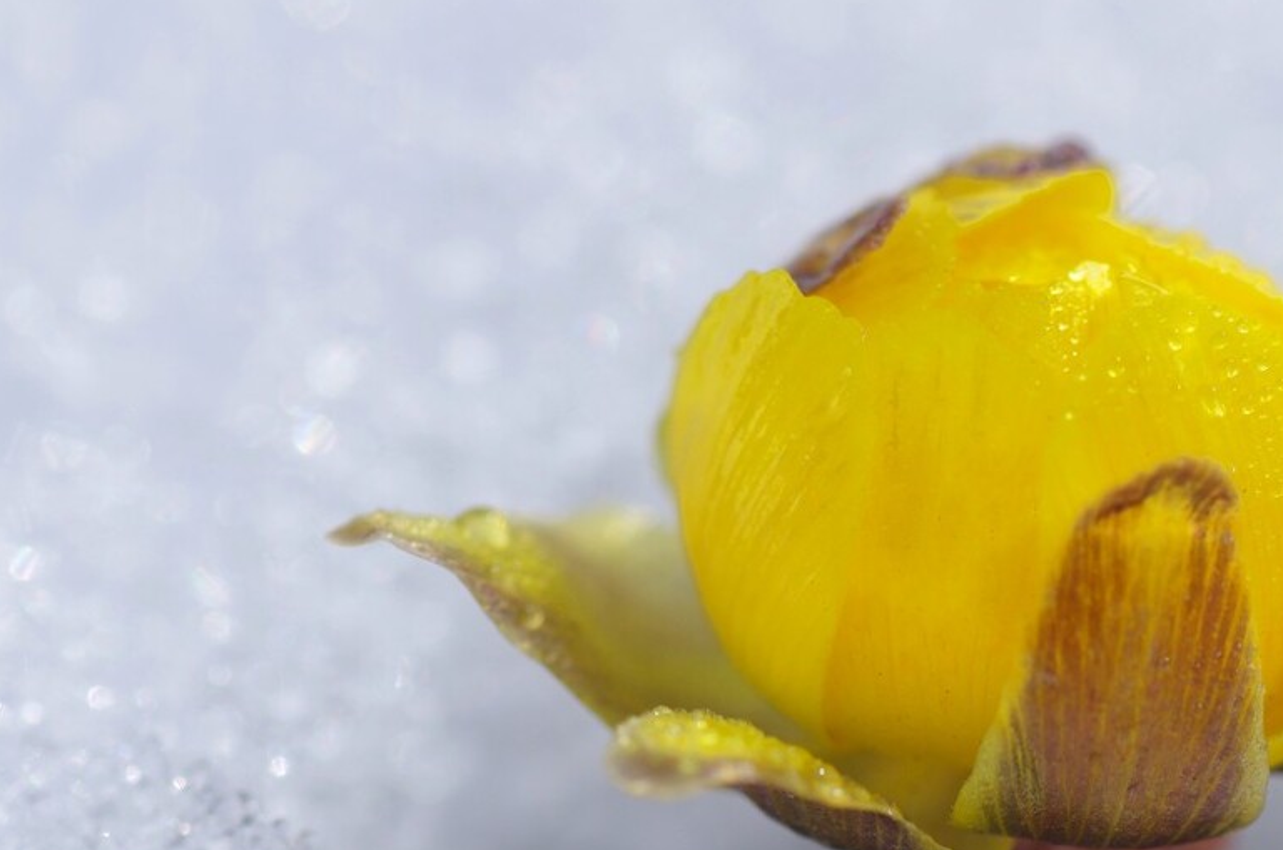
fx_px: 7506
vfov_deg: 6.5
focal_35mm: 211
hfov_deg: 9.8
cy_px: 654
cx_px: 887
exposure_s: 1/200
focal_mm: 90
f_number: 6.3
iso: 100
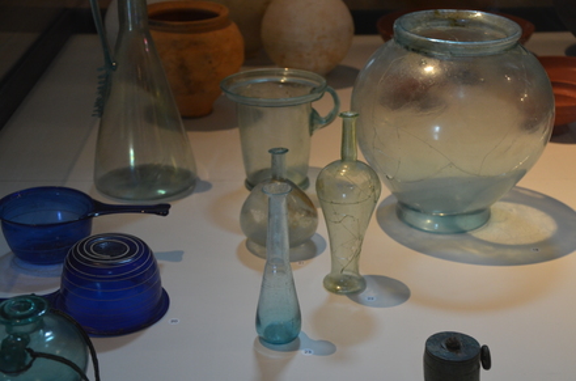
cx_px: 288
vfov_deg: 21.5
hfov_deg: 32.0
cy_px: 190
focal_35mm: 63
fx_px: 1005
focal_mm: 42
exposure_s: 1/50
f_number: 4.8
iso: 800
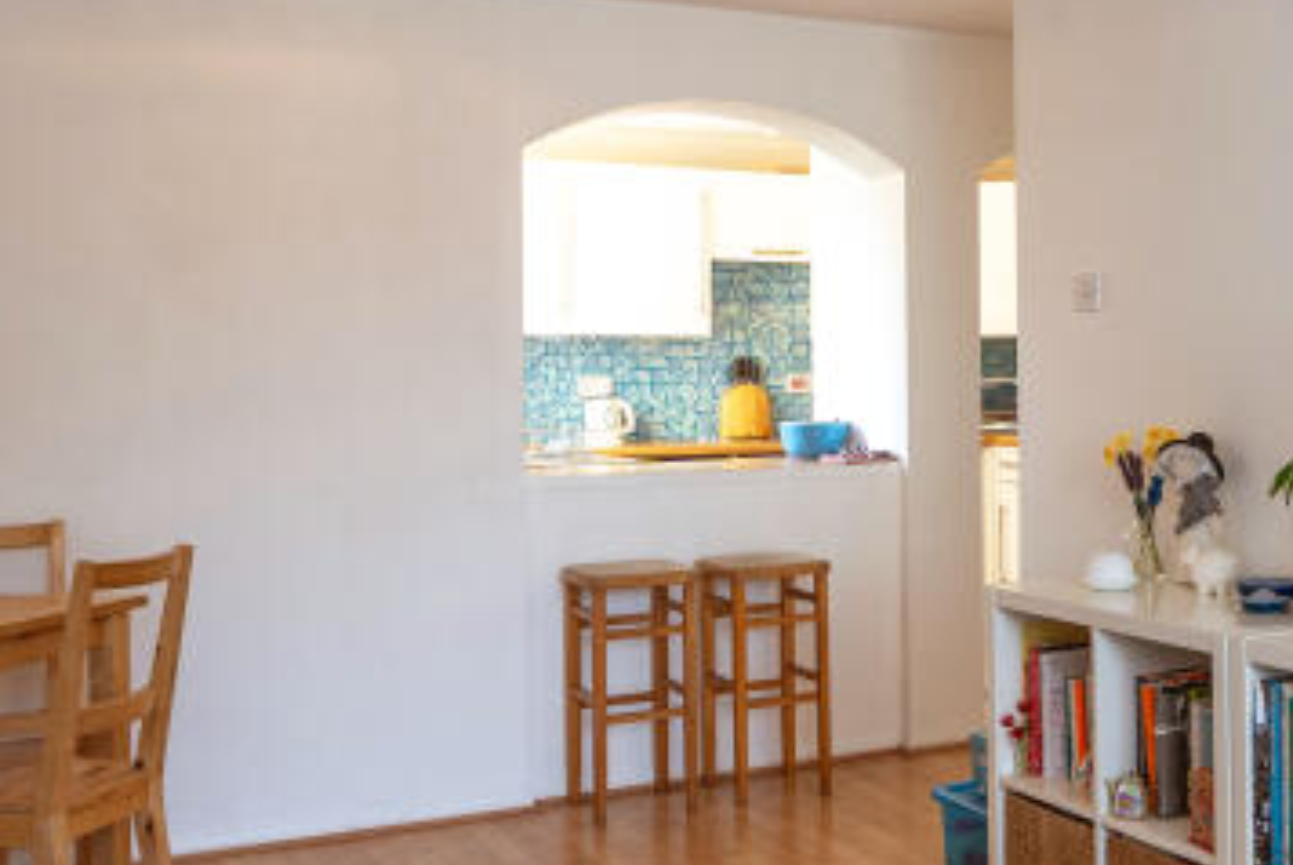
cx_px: 1013
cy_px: 409
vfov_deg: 29.3
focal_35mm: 46
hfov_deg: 41.1
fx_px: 1653
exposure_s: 1/6
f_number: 8
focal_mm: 16
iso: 320
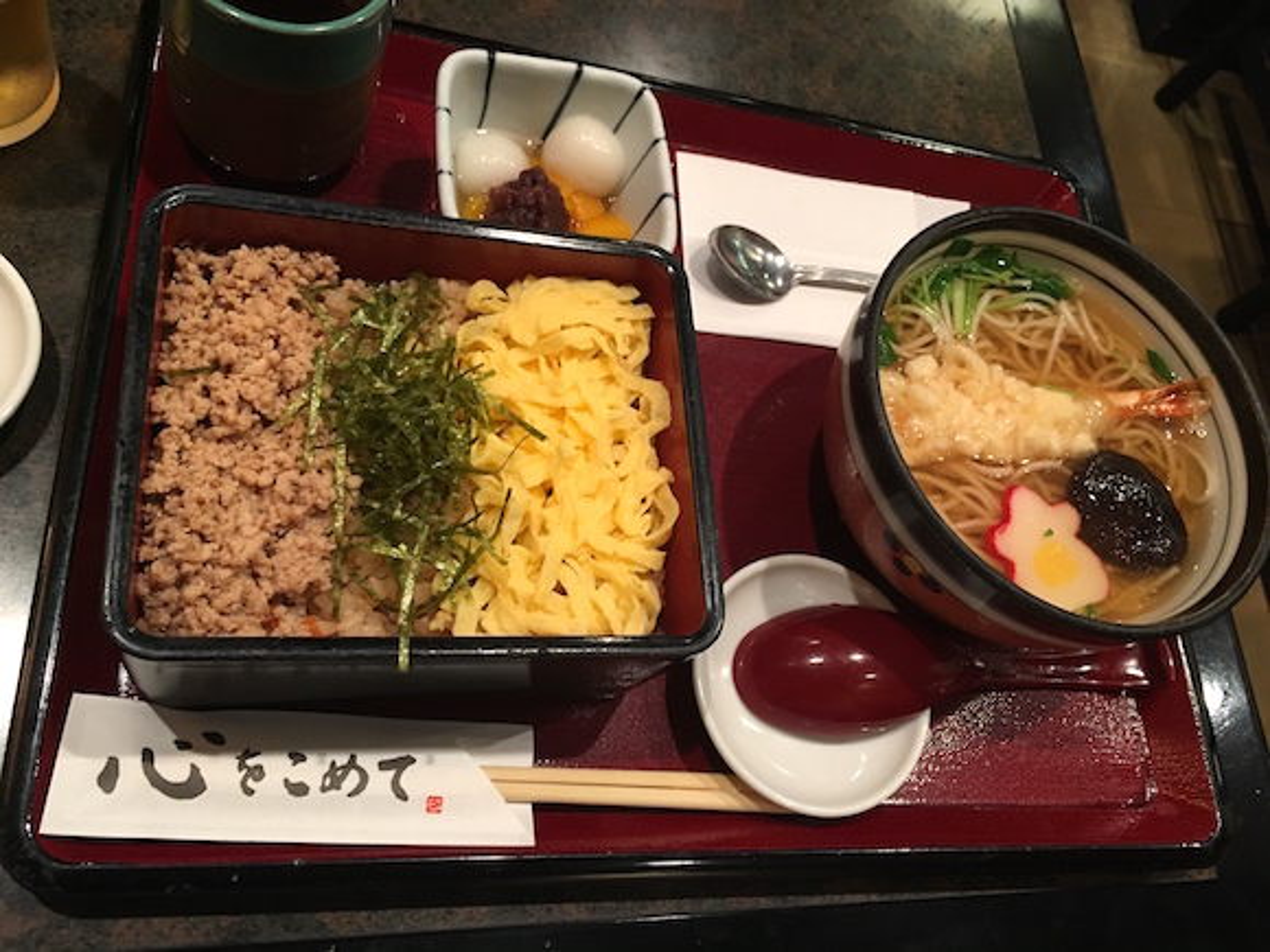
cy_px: 476
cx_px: 635
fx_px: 1064
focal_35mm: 29
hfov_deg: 61.7
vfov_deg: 48.2
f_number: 2.2
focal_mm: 4.15
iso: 64
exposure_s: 1/15
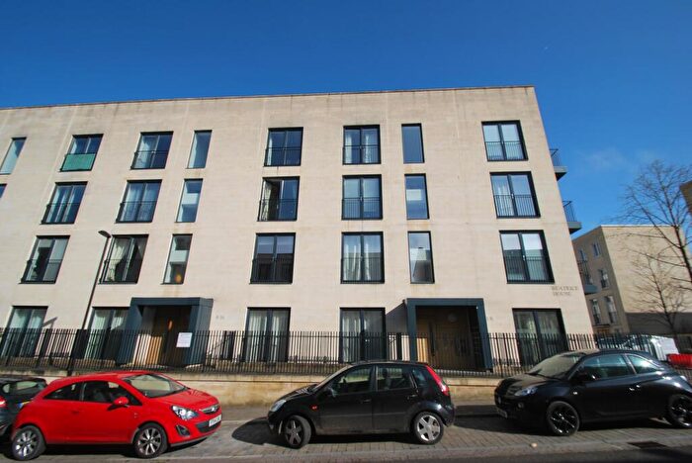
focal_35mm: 15
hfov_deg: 100.3
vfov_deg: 77.4
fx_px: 289
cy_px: 232
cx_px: 346
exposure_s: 1/320
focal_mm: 10
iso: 100
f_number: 9
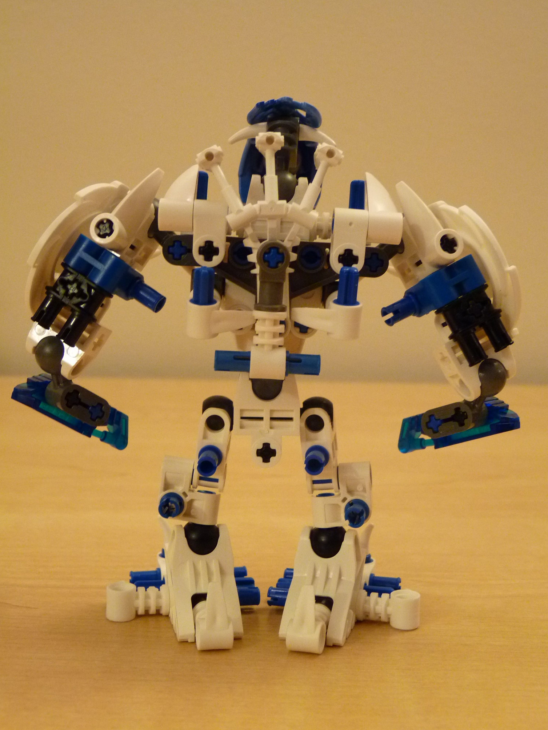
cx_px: 271
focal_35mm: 53
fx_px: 1119
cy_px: 360
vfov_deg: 36.2
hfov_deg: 27.5
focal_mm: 9.2
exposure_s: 1/15
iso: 400
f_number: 3.2
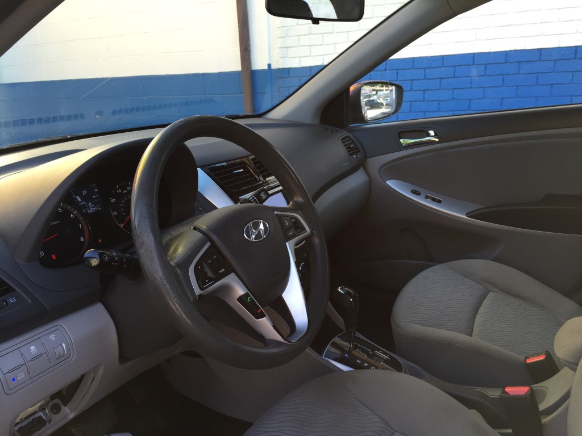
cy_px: 218
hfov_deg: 61.7
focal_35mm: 29
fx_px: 488
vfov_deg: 48.2
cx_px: 291
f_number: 2.2
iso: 40
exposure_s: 1/120
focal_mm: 4.15
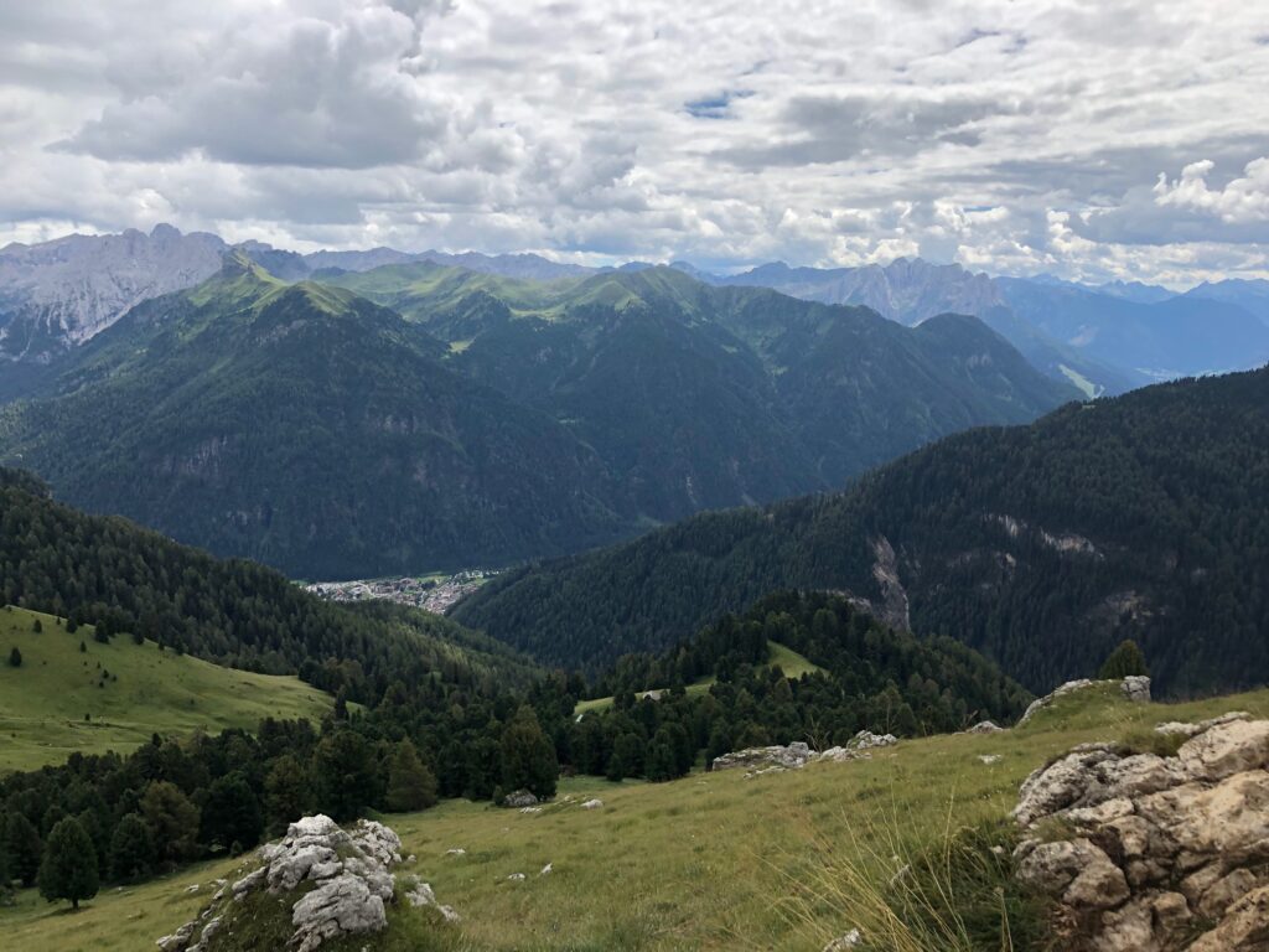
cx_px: 634
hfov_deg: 63.4
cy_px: 476
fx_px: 1026
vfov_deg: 49.7
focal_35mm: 28
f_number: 1.8
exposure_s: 1/1919
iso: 20
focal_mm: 3.99
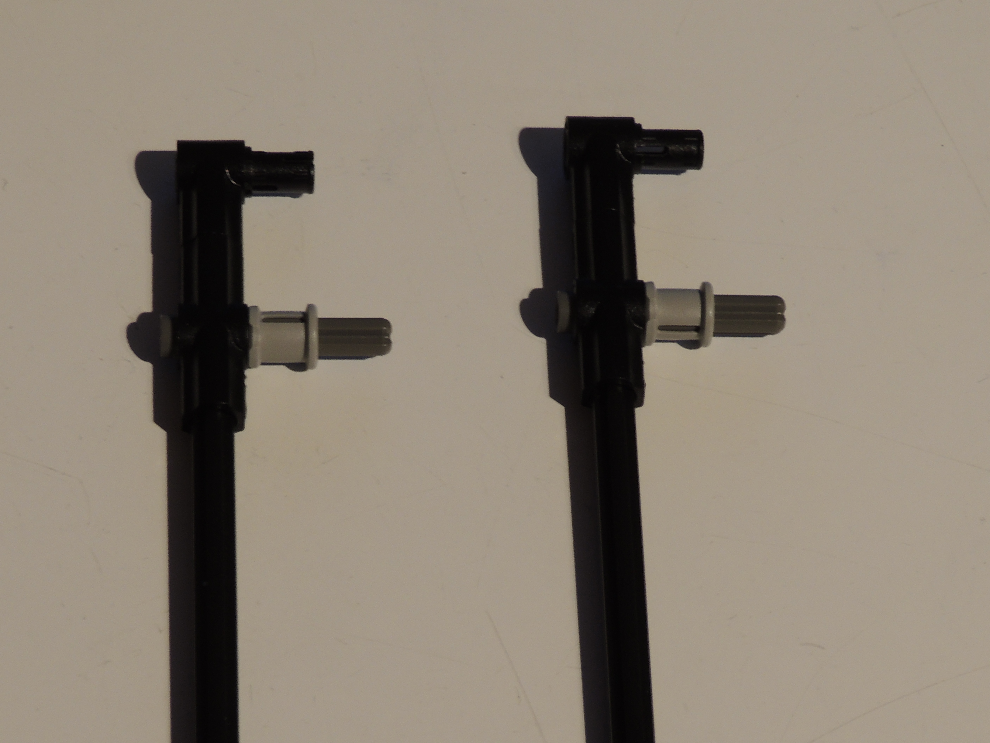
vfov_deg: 10.1
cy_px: 602
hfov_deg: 13.5
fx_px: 4175
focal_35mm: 146
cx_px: 370
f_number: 4
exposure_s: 1/4
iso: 100
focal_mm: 15.1
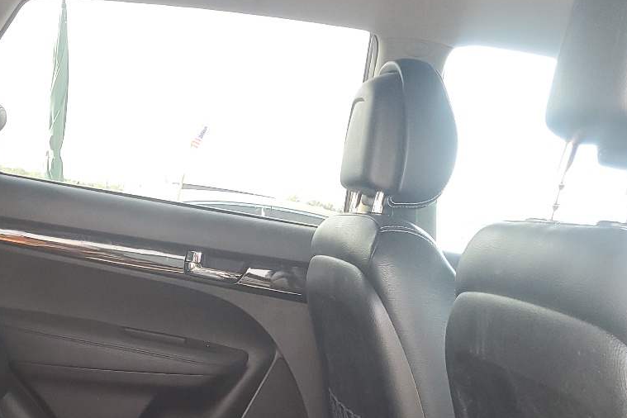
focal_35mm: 57
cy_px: 406
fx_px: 993
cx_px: 111
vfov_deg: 22.9
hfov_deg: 33.8
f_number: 1.5
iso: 73
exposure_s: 1/120
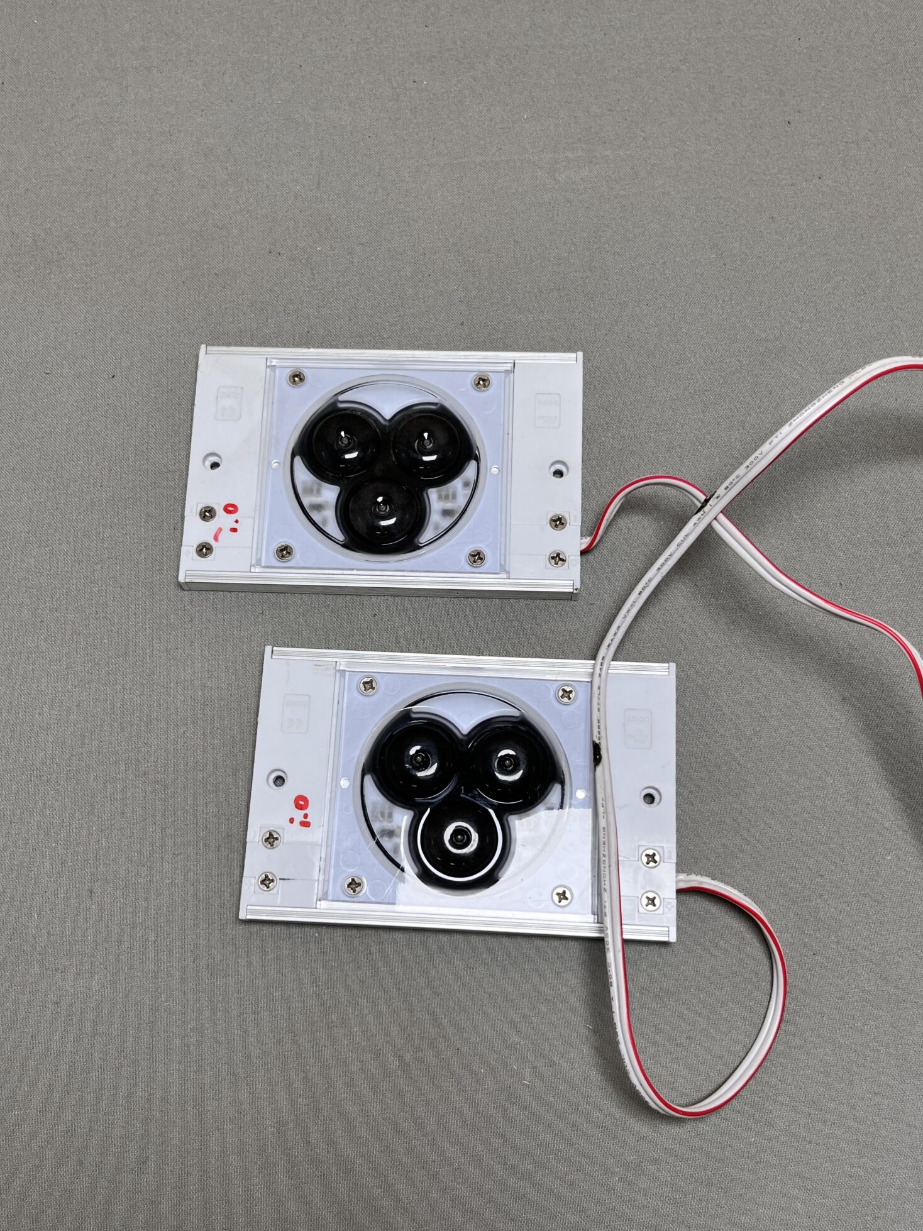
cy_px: 669
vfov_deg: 53.9
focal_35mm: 34
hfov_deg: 41.8
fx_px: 1209
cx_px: 453
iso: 40
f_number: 1.6
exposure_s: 1/153
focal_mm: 5.1
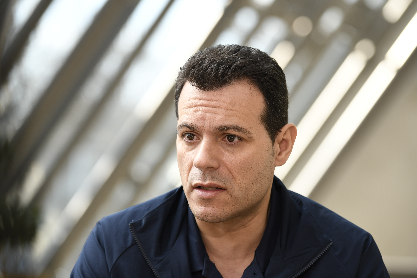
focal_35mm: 150
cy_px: 139
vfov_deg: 9.1
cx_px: 208
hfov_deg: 13.7
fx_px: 1737
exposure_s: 1/250
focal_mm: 150
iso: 640
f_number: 4
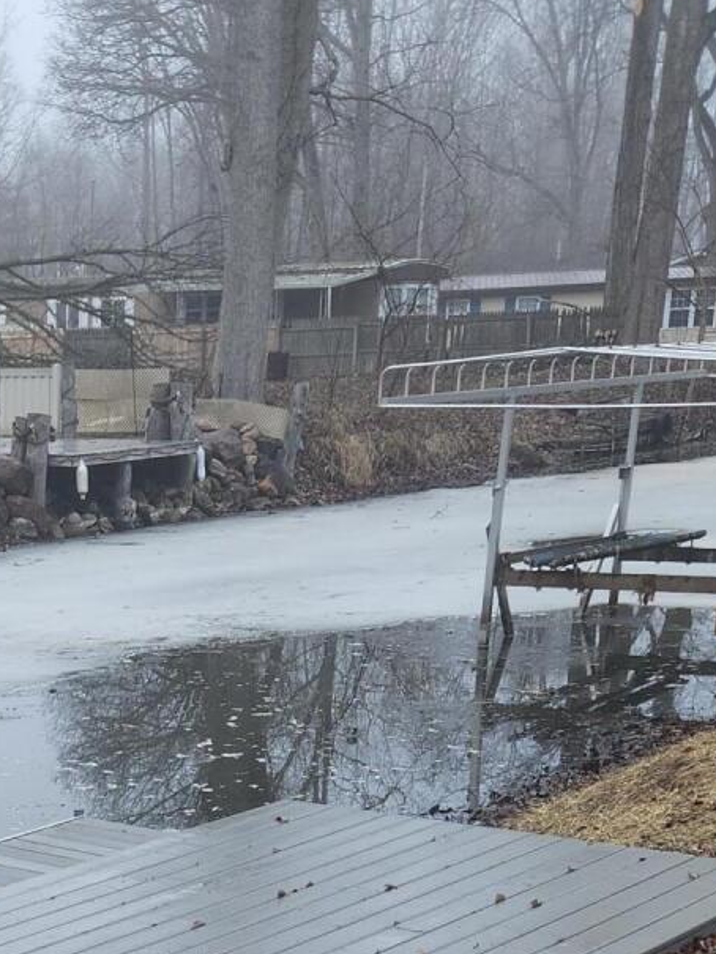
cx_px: -98
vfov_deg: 23.6
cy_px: 1123
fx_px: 2095
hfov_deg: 18.6
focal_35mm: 76
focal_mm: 5.4
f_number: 1.8
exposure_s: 1/180
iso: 80
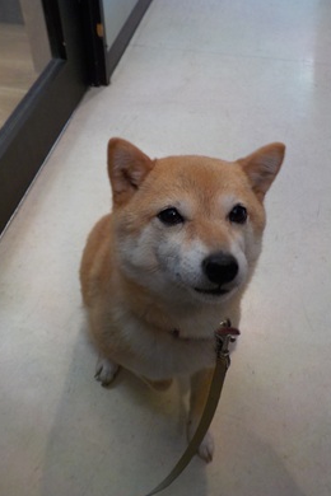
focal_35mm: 32
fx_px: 441
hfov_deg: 41.1
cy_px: 252
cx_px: 158
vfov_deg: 58.7
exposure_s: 1/30
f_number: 3.3
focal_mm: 4.1
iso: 140
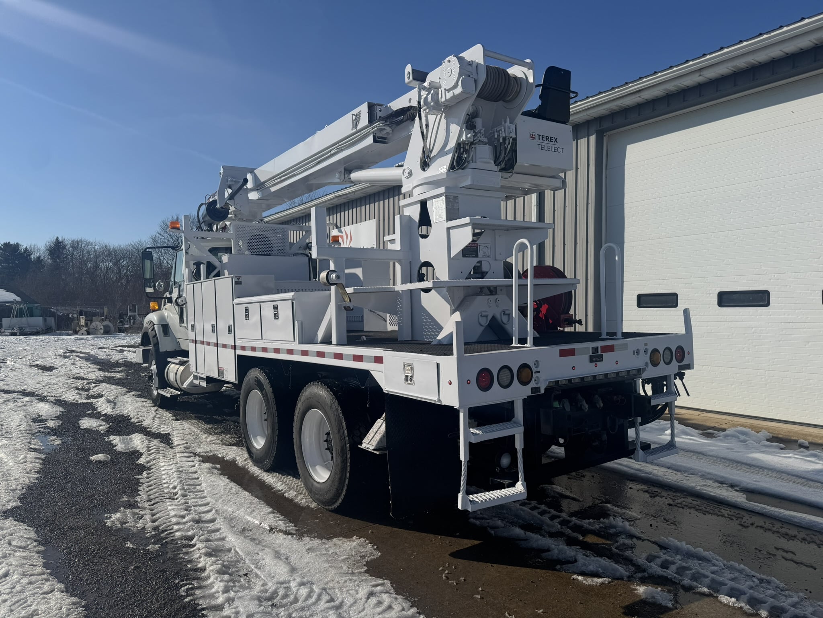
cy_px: 309
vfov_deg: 56.8
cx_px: 412
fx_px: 571
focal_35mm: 24
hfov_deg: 71.6
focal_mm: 6.76
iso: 80
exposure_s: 1/10417
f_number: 1.78
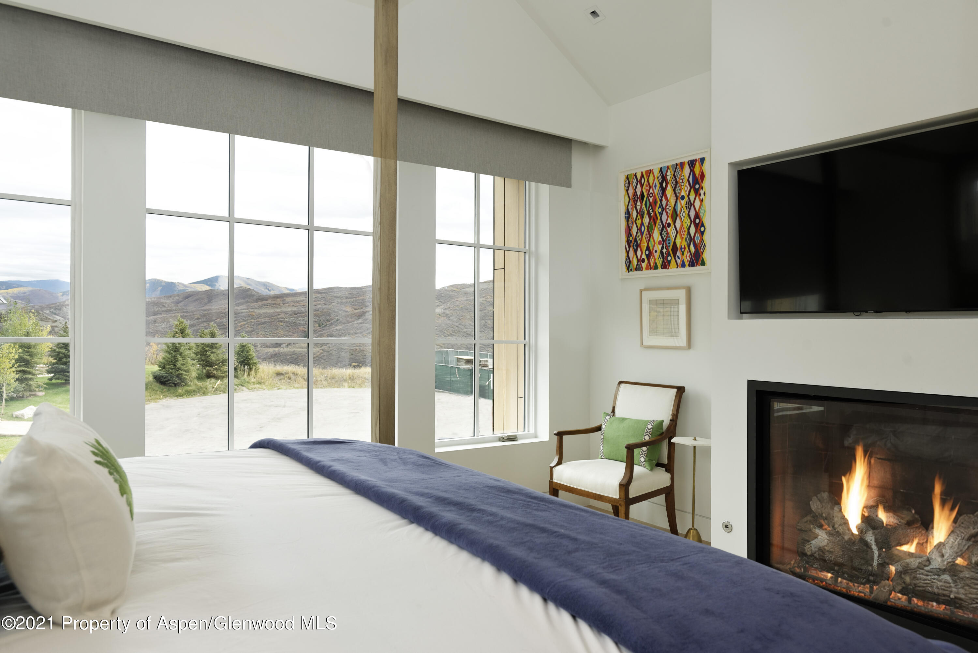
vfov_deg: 51.3
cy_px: 326
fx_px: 679
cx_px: 489
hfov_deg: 71.5
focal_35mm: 25
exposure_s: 1/160
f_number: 7.1
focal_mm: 25
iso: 250
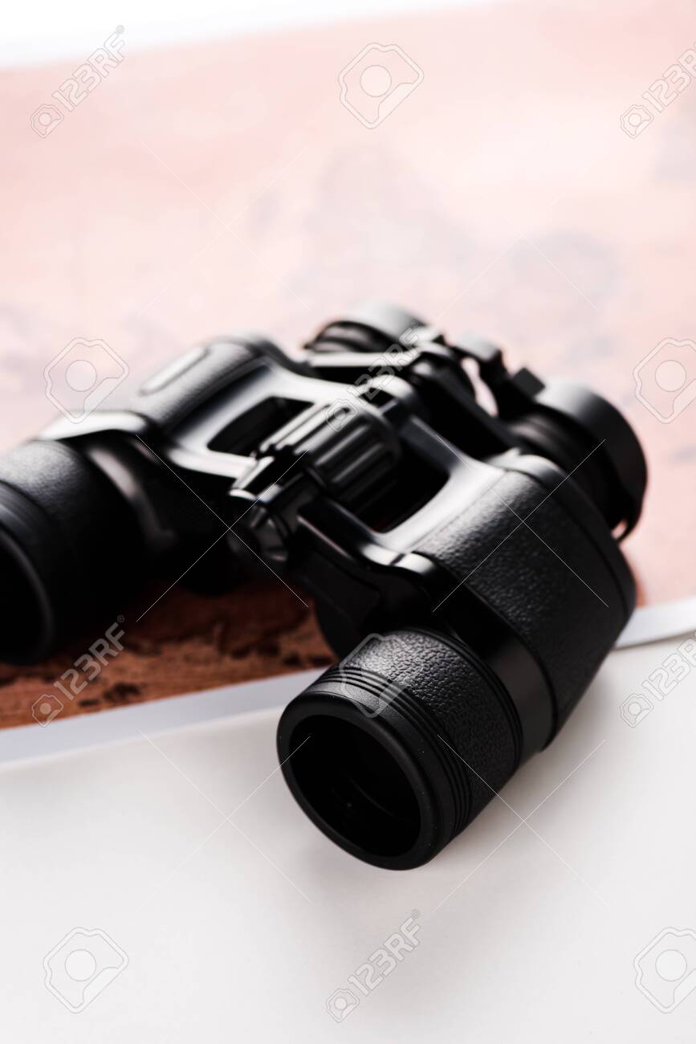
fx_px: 3044
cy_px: 522
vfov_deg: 19.5
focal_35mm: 105
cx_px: 348
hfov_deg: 13.0
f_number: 6.3
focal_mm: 105
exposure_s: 1/200
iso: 100
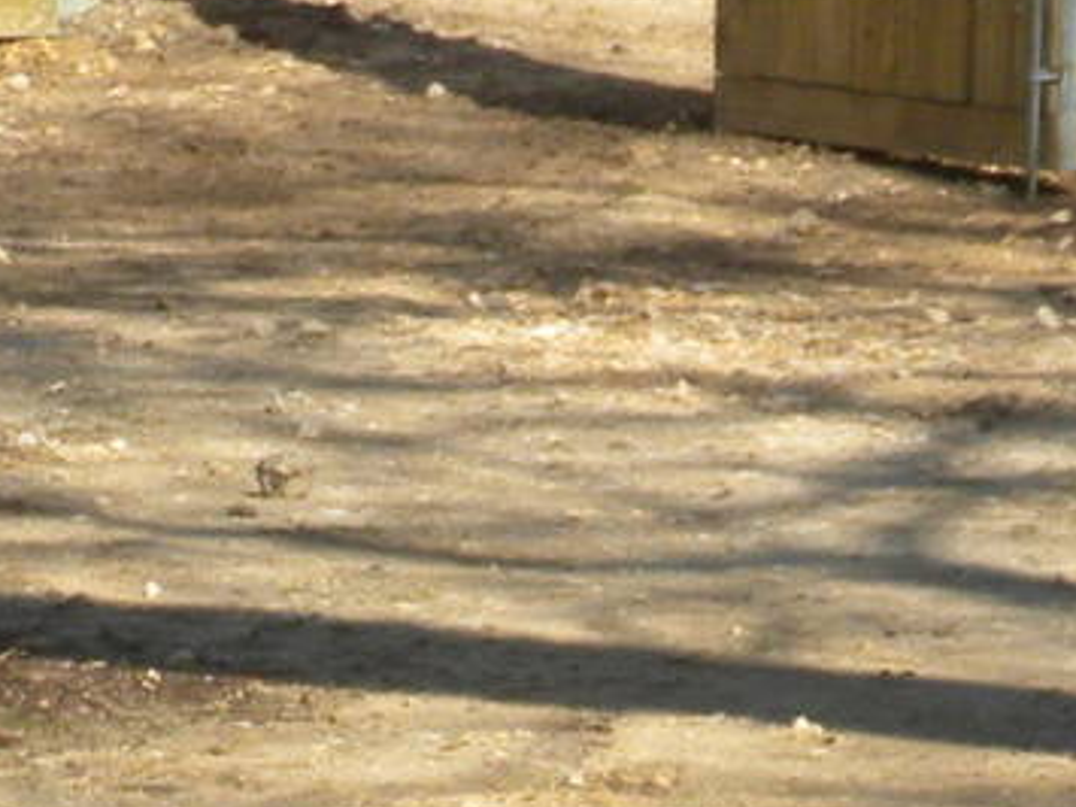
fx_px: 16686
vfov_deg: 2.8
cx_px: -755
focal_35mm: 537
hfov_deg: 3.7
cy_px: 1311
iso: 94
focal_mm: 21
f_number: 5.1
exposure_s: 1/518
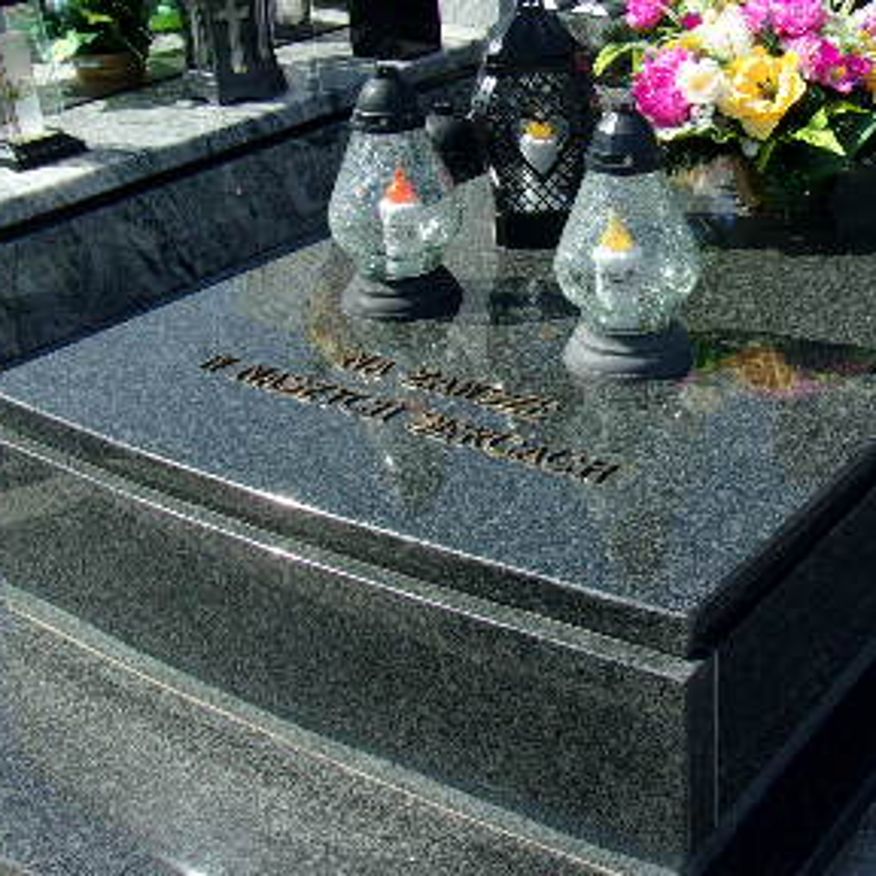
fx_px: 1517
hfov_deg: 31.1
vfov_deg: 31.6
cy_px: 219
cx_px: 736
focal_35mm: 53
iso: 80
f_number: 10.4
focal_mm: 4.9
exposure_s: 1/85
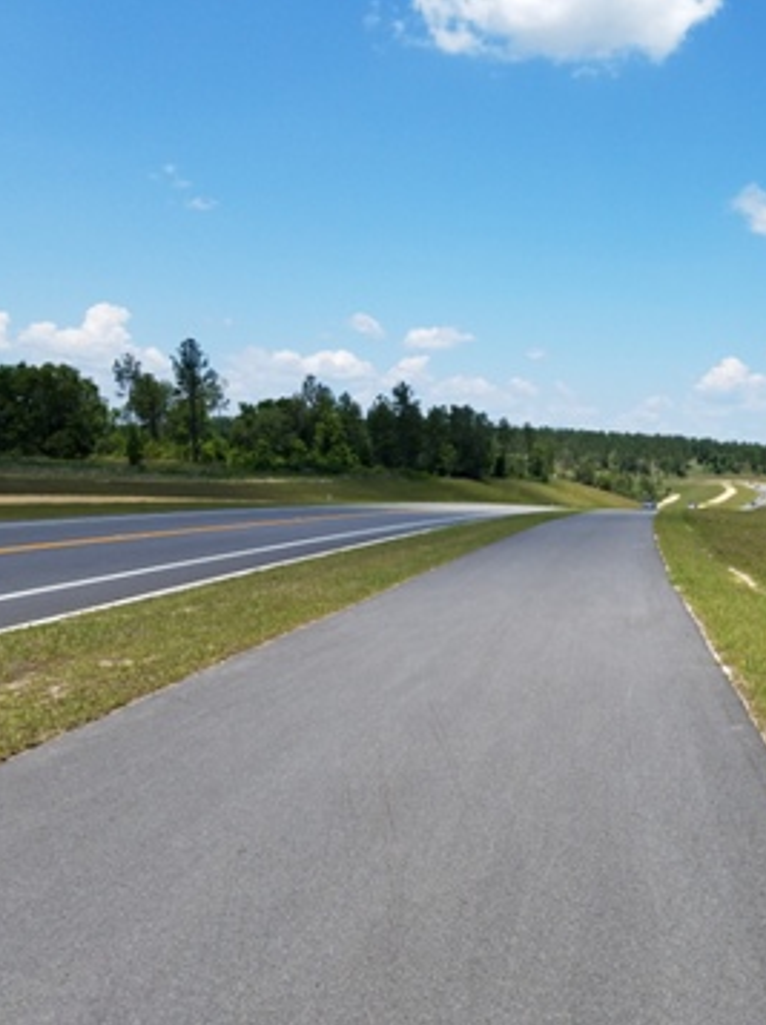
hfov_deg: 38.4
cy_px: 514
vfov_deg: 52.7
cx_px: 660
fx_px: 1035
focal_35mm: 35
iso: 50
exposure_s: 1/3072
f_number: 1.7
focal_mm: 4.2
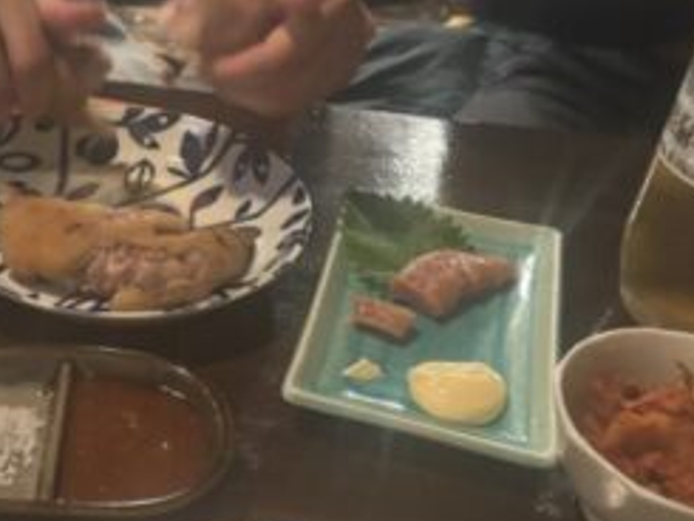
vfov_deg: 28.6
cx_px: 167
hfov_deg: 36.5
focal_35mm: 51
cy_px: 235
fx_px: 1023
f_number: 1.6
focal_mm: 5.96
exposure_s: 1/30
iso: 640
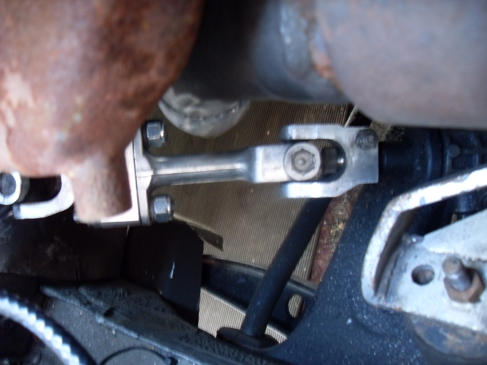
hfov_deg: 54.0
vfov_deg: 41.8
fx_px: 478
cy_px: 182
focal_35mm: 34
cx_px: 244
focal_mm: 6.3
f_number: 2.8
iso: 200
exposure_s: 1/8
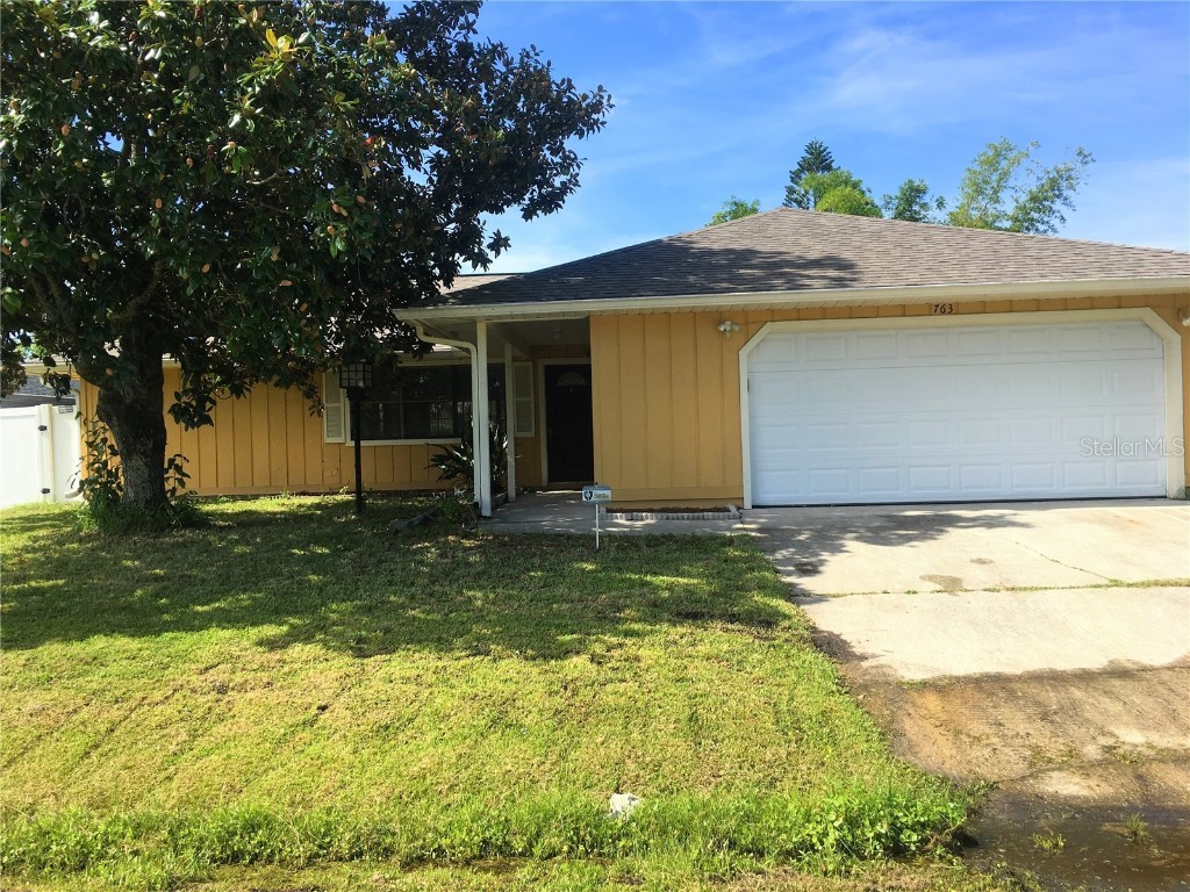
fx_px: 997
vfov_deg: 48.2
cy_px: 446
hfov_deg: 61.7
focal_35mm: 29
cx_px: 595
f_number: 2.2
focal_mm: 4.15
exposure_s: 1/1115
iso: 25
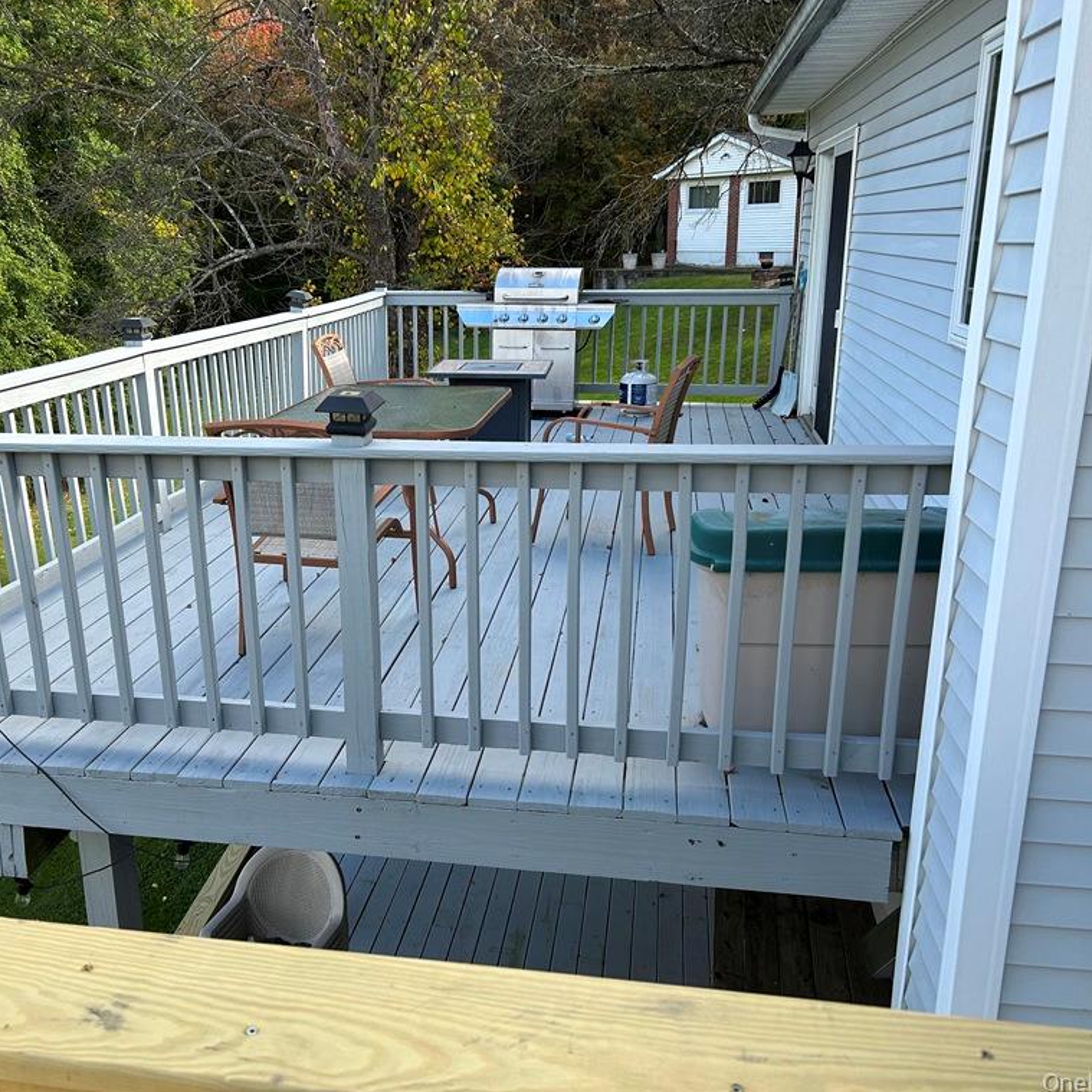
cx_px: 452
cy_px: 548
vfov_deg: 52.5
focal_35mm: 31
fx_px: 1106
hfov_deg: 52.3
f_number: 1.5
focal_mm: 5.7
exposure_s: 1/666
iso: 50
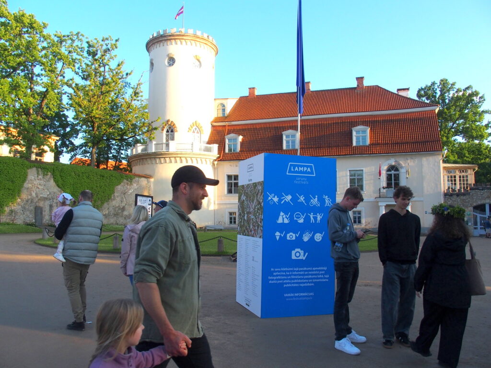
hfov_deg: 63.4
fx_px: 397
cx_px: 246
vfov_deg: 49.7
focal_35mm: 28
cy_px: 184
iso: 100
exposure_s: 1/320
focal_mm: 6
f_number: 3.5
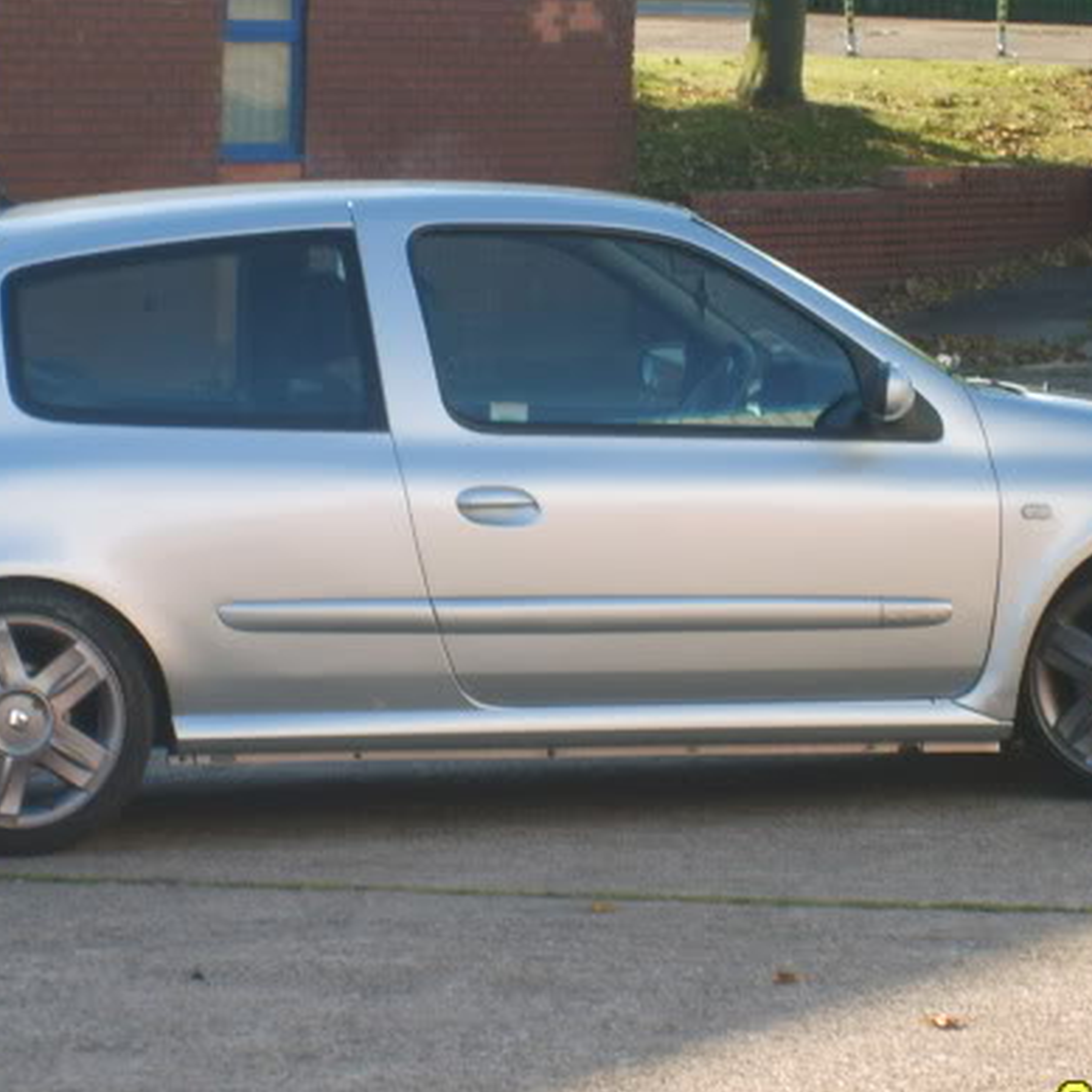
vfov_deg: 9.2
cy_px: 368
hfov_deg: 9.2
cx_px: 592
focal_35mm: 191
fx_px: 6817
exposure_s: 1/90
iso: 50
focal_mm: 17.4
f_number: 4.9
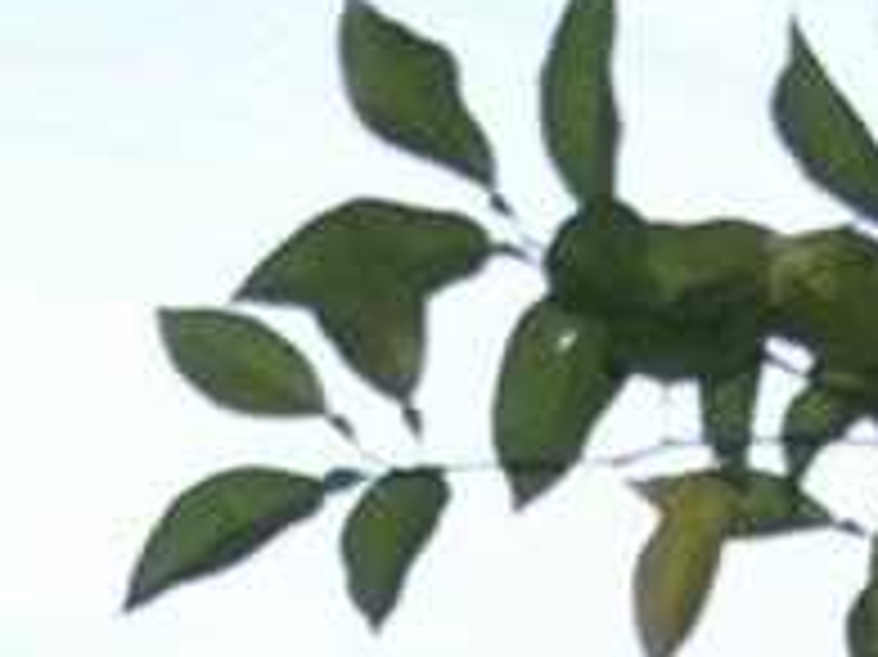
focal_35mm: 237
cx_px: -901
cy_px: 2268
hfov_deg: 8.0
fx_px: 6008
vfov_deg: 5.7
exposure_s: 1/200
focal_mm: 20
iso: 100
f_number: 5
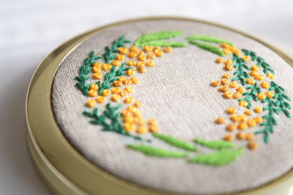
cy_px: 98
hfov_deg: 24.6
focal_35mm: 82
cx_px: 146
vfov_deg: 16.6
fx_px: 671
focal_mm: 55
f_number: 5.6
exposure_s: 1/400
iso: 1600
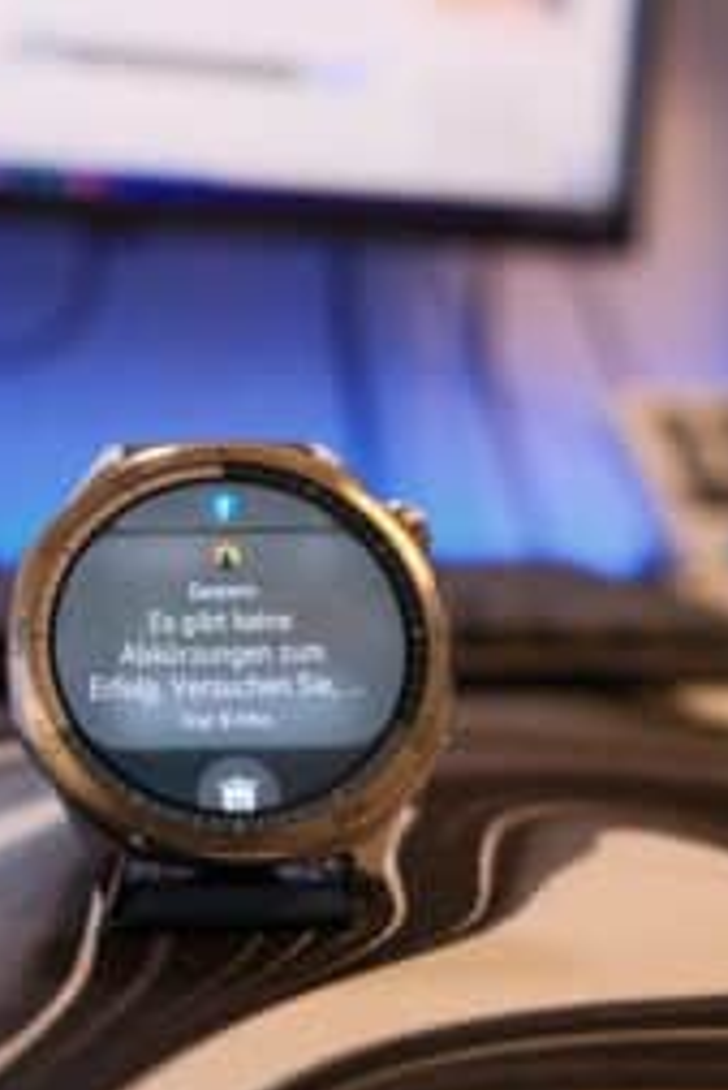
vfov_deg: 51.9
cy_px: 556
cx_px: 172
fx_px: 1121
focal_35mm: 37
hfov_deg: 35.1
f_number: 2.8
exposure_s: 1/100
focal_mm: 16
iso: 640
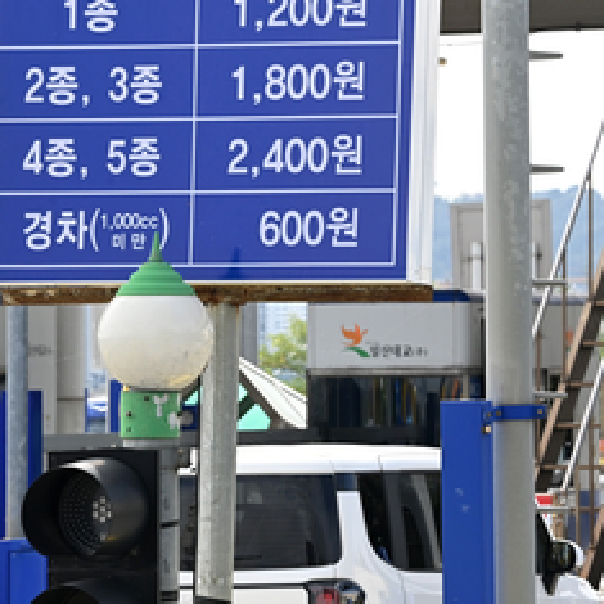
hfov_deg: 5.6
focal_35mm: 314
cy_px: 257
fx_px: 6199
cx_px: 581
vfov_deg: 5.6
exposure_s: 1/400
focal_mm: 145
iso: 500
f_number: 10
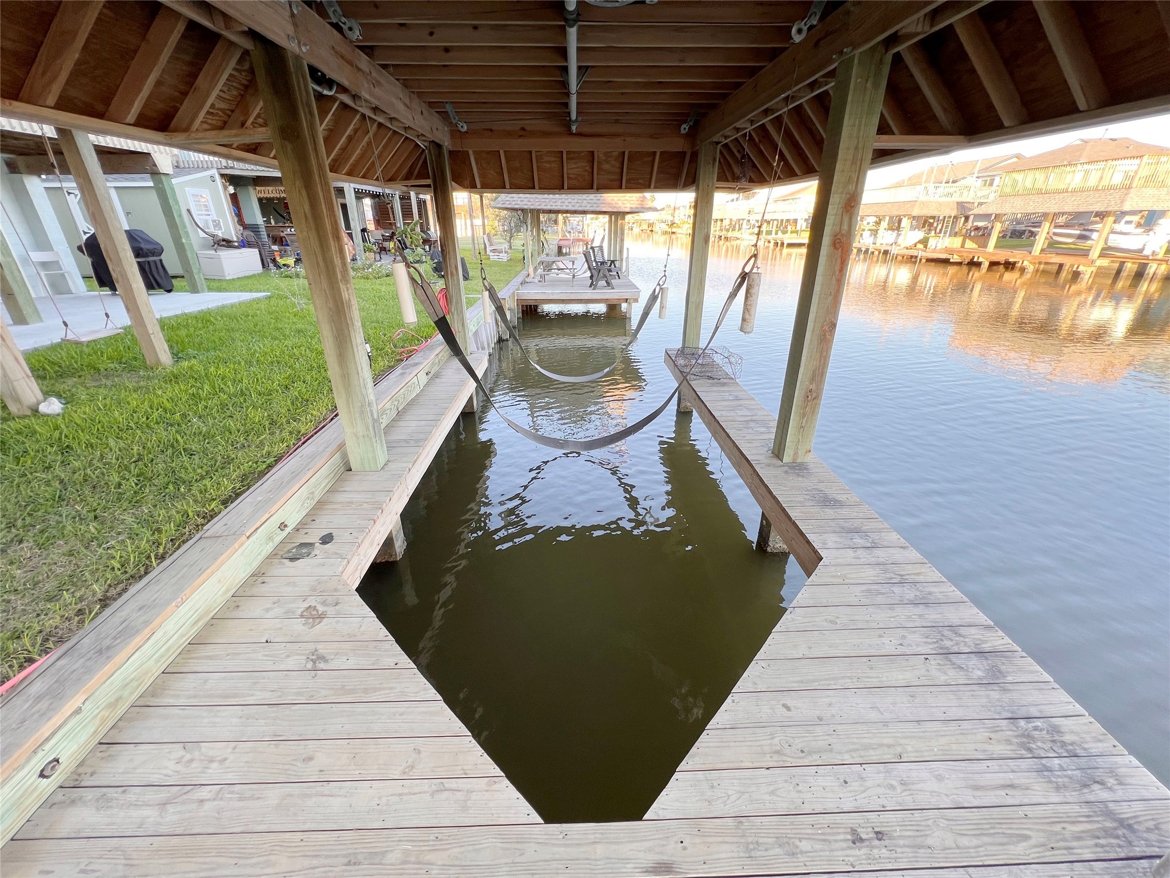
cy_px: 439
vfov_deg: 89.9
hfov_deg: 106.2
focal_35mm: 13
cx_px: 585
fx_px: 439
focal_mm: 1.57
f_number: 1.8
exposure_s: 1/99
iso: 32
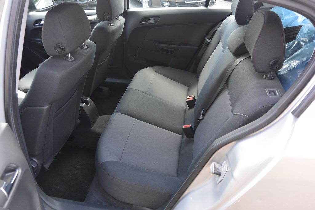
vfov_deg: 46.4
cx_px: 158
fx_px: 245
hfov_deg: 65.5
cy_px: 105
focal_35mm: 28
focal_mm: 10.7
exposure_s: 1/60
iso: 160
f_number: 3.5
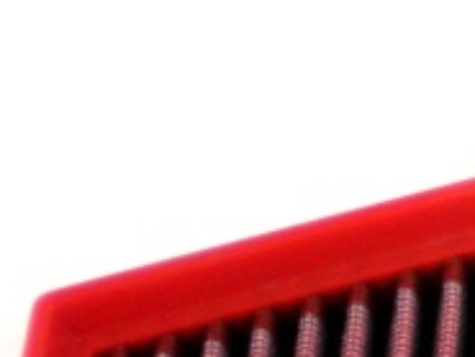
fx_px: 2252
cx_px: 755
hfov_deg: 11.4
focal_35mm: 164
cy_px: 416
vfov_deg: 9.0
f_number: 3.1
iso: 123
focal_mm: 6.3
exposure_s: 1/59.8
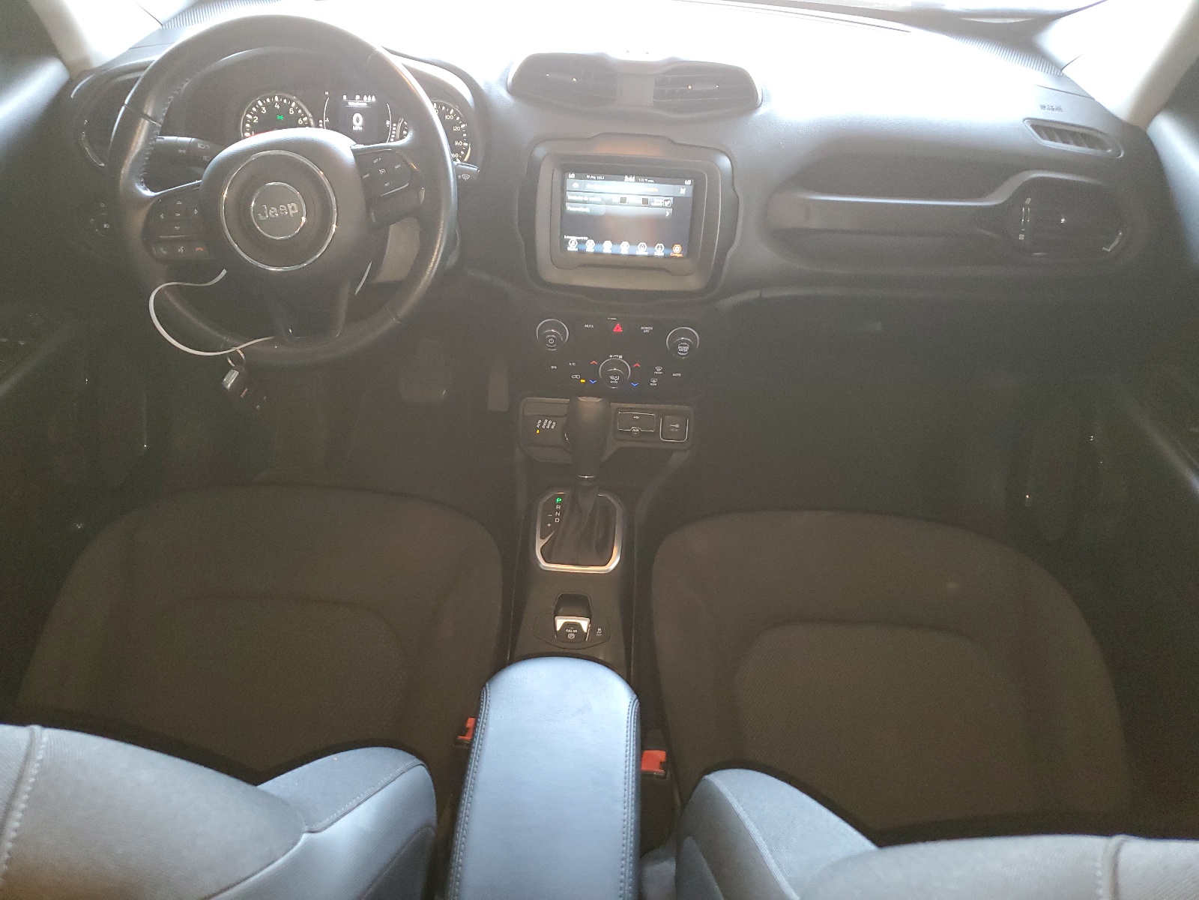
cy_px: 450
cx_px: 600
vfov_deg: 53.1
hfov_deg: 67.3
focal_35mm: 26
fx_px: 901
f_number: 1.5
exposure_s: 1/60.2
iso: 376
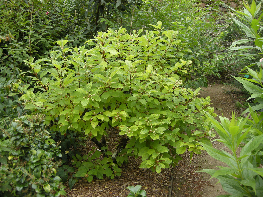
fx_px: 266
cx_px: 132
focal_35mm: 35
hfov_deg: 52.6
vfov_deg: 40.7
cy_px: 98
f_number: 3
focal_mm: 7.5
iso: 64
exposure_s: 1/50
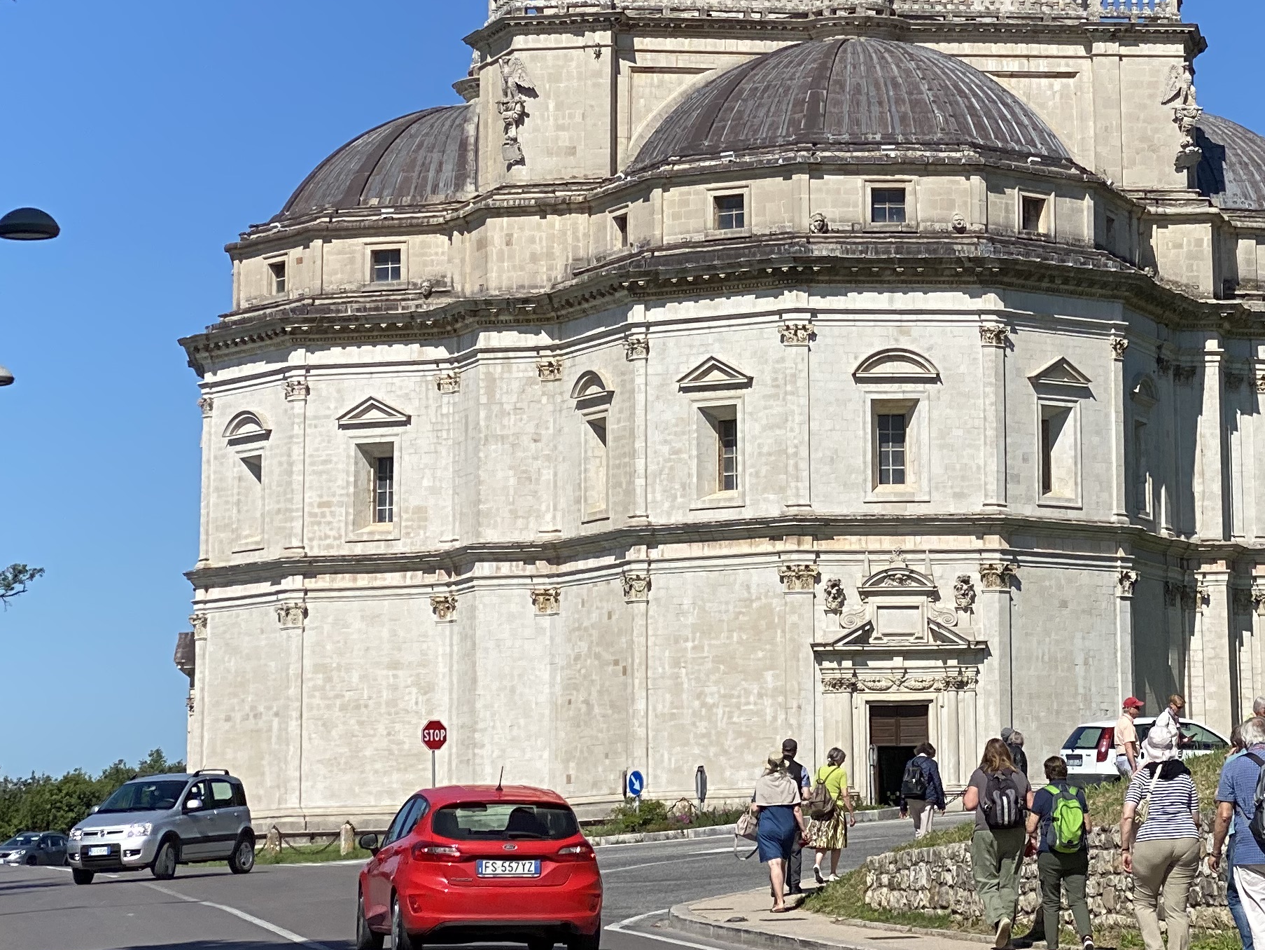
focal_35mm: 116
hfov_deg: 16.9
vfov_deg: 12.7
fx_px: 4240
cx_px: 991
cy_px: 65
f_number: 2
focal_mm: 6
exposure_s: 1/2398
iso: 20
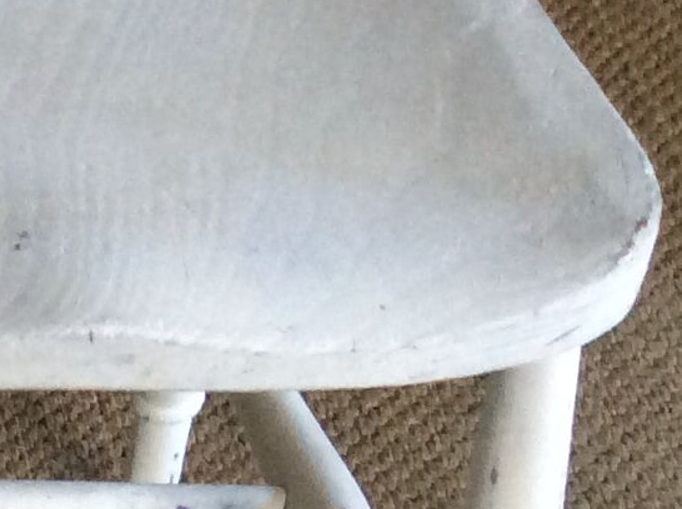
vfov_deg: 9.0
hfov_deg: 11.6
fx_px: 2991
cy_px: 1143
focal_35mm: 152
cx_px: -726
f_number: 2.4
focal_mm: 3.3
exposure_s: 1/25
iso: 100
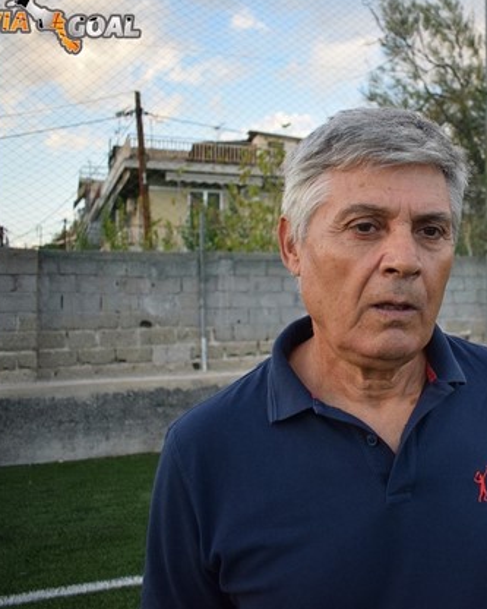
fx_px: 702
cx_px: 427
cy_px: 299
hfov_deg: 36.2
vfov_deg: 46.8
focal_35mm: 39
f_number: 3.5
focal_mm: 18
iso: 800
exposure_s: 1/1000
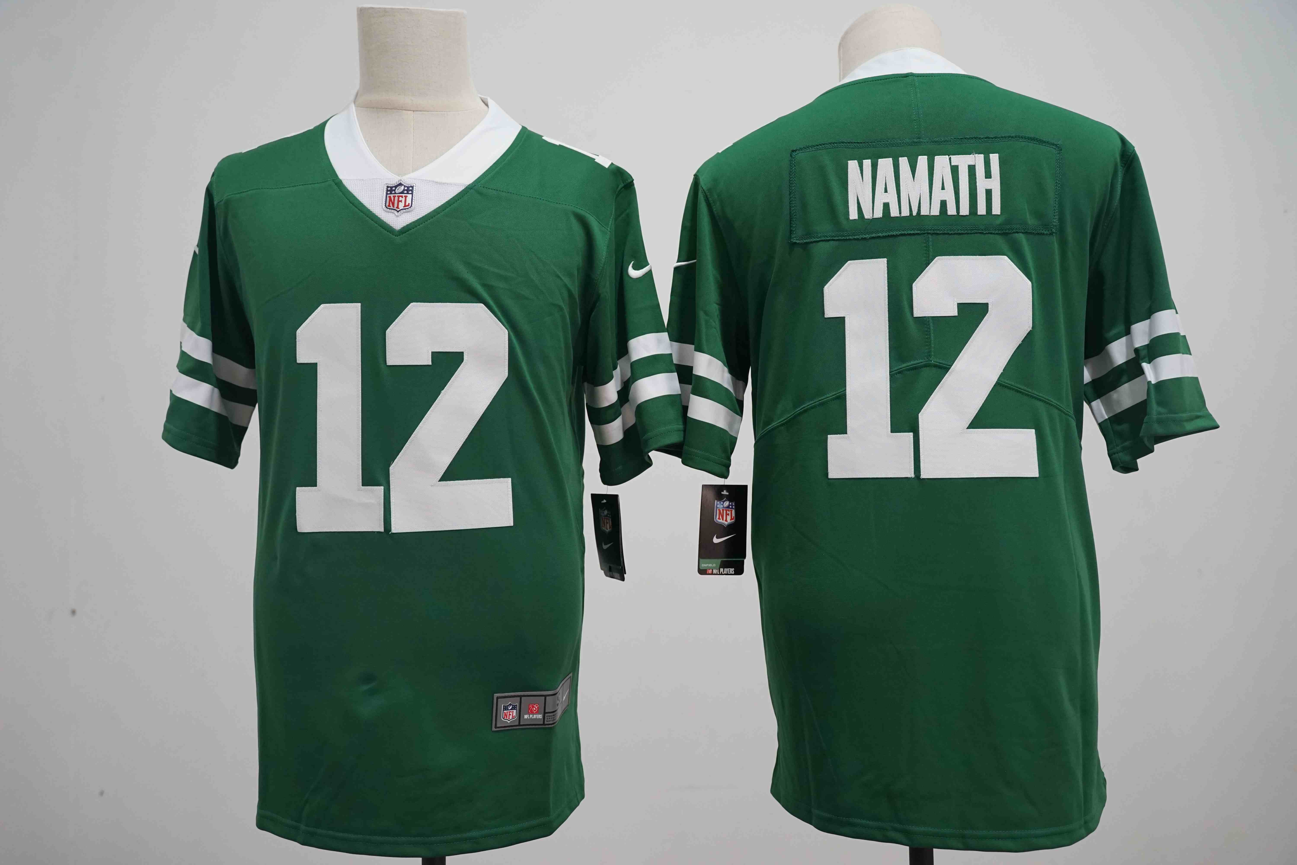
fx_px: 1009
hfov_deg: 65.5
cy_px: 432
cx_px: 648
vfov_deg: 46.4
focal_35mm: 28
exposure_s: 1/160
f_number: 4
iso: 1250
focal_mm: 28
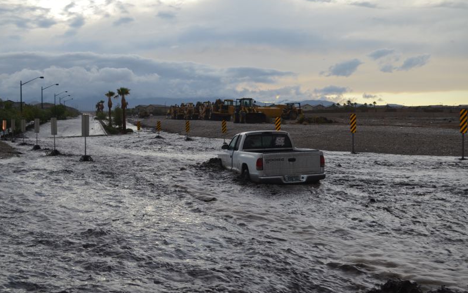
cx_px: 233
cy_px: 142
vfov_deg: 28.0
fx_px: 587
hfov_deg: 43.5
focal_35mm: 46
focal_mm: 30
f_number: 5.6
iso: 360
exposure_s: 1/125
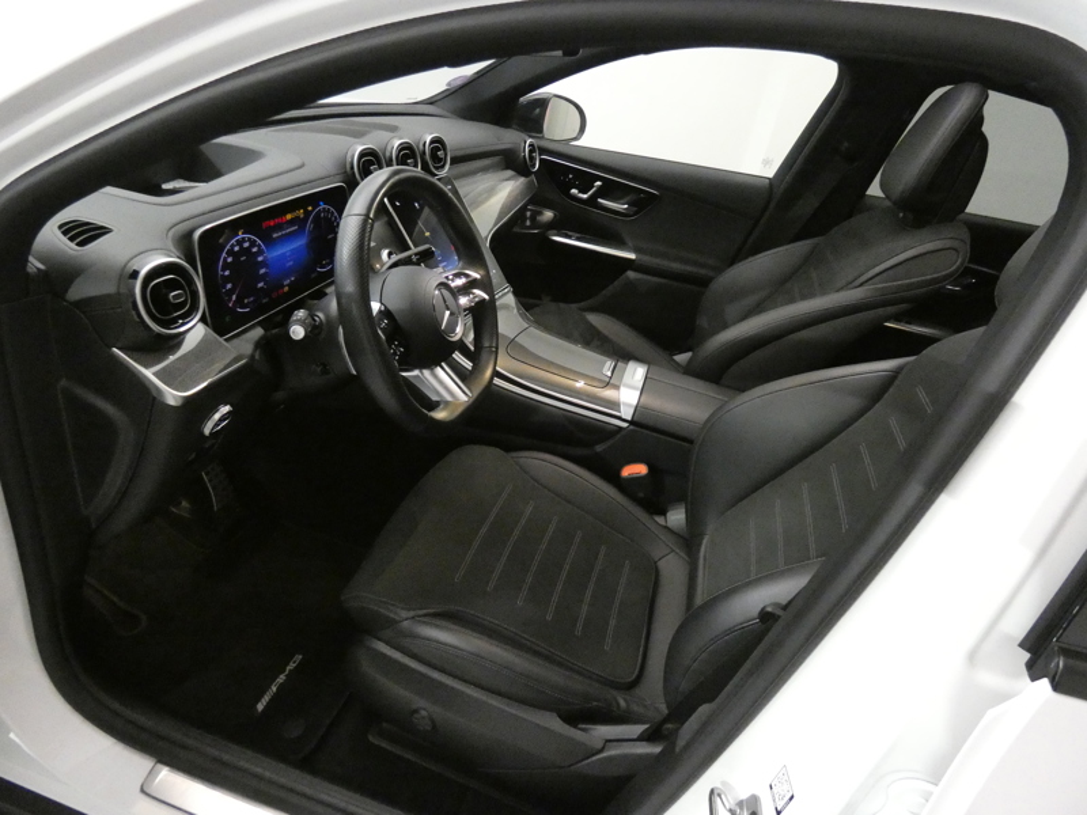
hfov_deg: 81.7
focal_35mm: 20
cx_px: 544
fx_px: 628
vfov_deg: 66.0
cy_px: 408
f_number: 2.8
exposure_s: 1/40
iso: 1600
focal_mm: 3.6
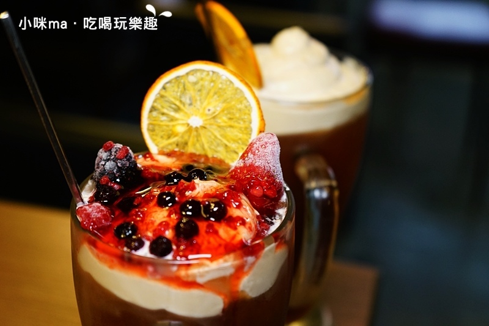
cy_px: 163
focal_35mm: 53
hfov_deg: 37.5
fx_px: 720
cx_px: 244
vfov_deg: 25.5
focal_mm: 53
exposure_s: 1/60
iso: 1600
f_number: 5
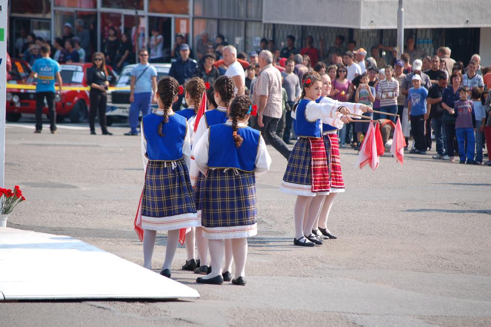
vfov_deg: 6.3
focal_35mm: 218
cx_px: 246
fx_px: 2964
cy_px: 164
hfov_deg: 9.5
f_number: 5.6
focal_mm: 145
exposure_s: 1/500
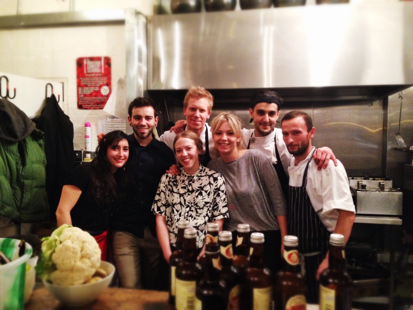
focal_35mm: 33
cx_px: 206
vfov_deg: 42.9
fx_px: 394
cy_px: 155
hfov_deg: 55.4
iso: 400
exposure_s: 1/17
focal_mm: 4.12
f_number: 2.4
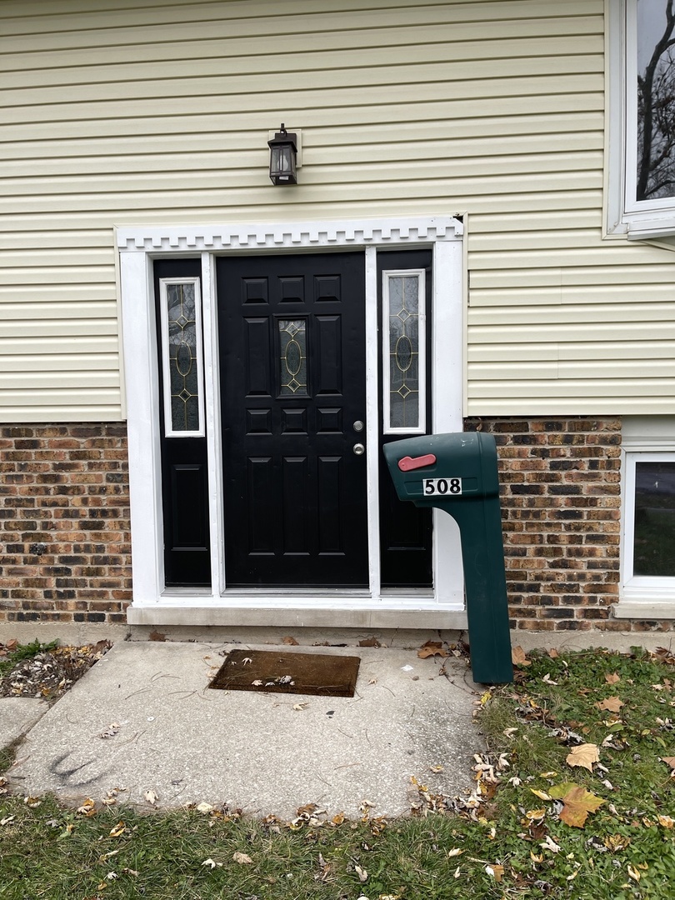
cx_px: 338
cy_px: 450
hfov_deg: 54.9
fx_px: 650
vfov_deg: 69.4
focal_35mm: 25
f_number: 1.6
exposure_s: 1/155
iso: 32
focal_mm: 5.1
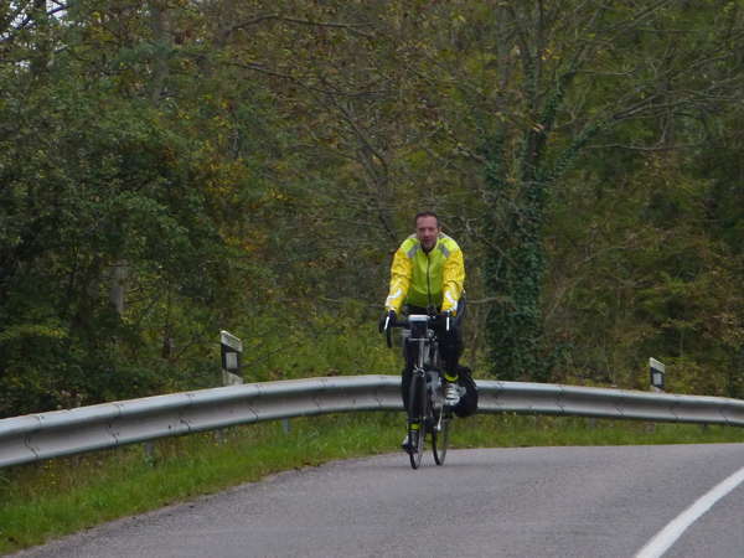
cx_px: 372
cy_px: 279
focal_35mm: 428
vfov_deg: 3.5
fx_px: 9199
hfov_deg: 4.6
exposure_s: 1/640
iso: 320
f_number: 4.9
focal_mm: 49.2
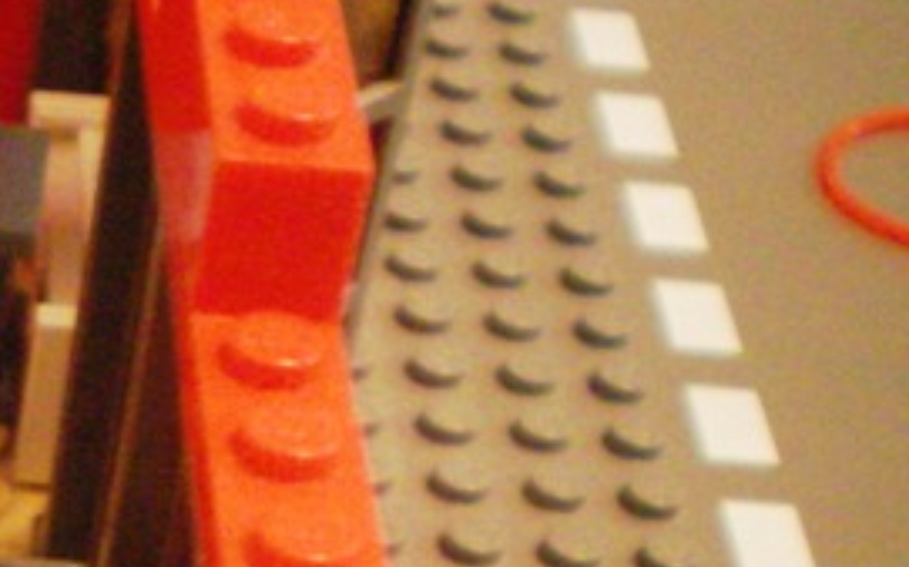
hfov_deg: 16.4
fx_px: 2946
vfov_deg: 10.8
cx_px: -325
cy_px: 634
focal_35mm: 119
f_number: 3.1
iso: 400
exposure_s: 1/10
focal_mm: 6.3
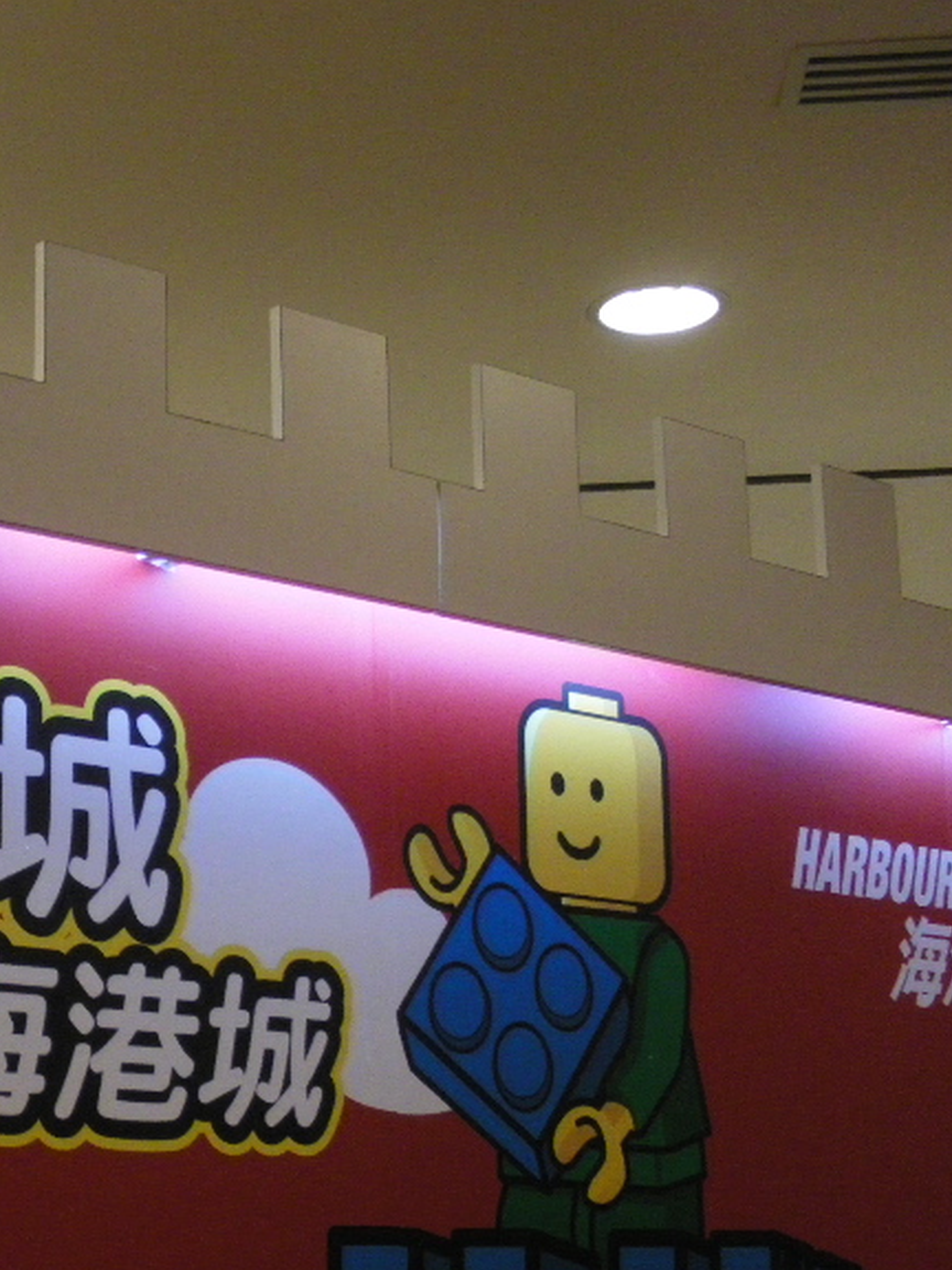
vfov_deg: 30.2
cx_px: -20
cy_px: 750
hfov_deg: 22.0
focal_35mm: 64
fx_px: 2347
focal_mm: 6.3
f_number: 3.5
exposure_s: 1/60
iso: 400
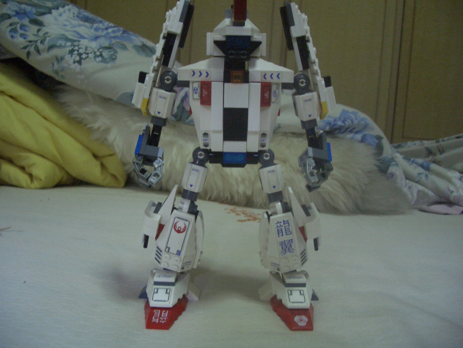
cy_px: 174
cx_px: 232
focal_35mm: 35
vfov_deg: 40.7
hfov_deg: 52.6
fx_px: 468
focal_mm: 5.8
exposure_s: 1/13
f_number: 2.6
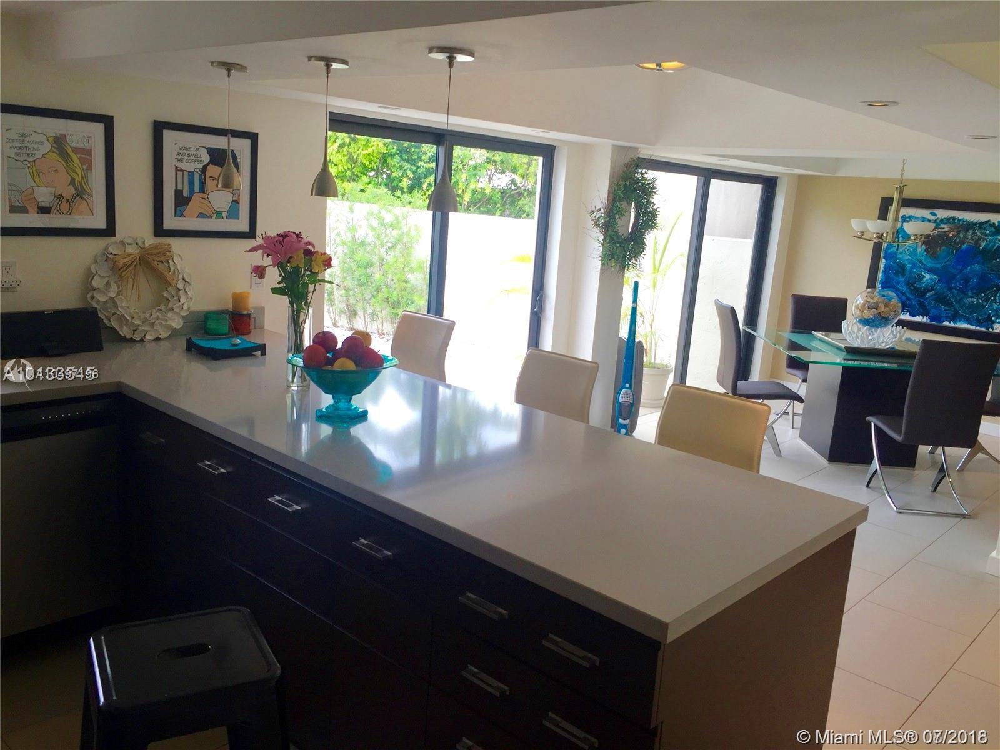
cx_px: 500
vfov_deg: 48.2
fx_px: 838
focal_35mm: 29
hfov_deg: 61.7
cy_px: 375
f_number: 2.2
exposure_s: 1/129
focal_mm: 4.15
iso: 32
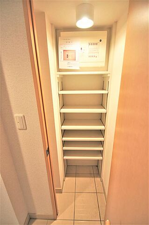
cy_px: 112
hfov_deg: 77.2
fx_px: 93
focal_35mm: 15
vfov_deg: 100.4
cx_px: 74
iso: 100
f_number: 3.5
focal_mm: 10
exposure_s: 1/30
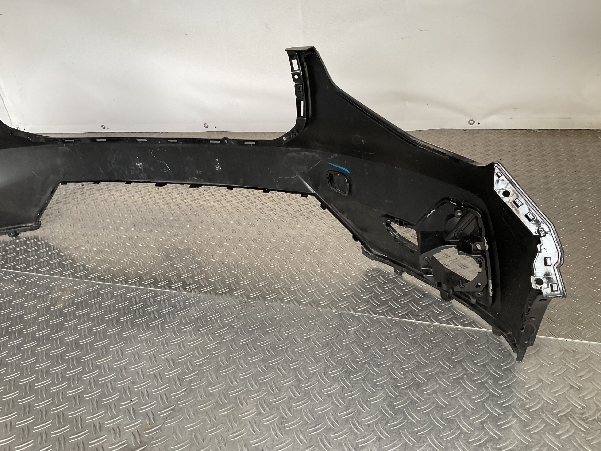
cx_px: 300
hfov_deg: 61.7
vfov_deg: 48.2
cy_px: 226
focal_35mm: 29
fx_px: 503
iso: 40
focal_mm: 3
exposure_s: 1/100
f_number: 1.8
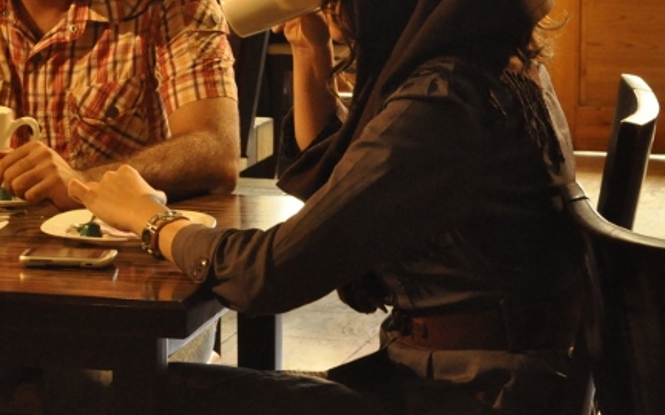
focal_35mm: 156
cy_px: 24
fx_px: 2825
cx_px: 241
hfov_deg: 13.4
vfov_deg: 8.4
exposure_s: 1/25
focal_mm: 55
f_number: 10
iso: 3200
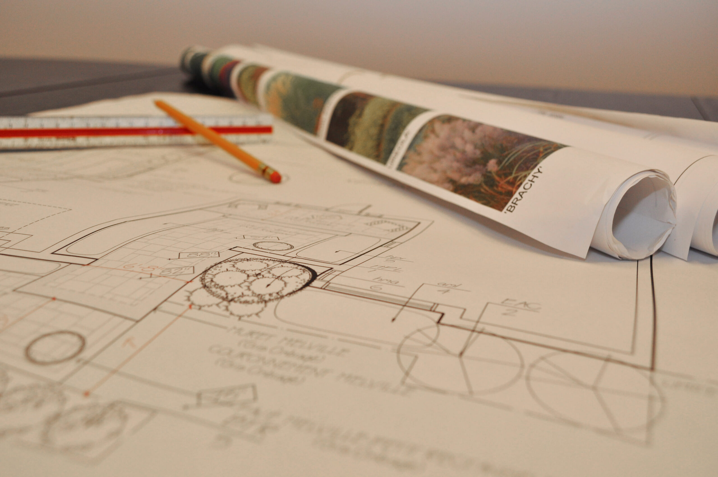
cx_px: 359
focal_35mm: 36
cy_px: 238
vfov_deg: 36.8
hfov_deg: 53.2
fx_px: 717
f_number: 5.6
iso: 400
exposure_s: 1/125
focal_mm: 24
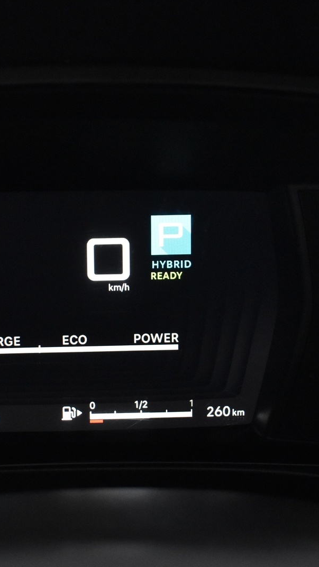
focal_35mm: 57
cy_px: 284
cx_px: 90
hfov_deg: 21.0
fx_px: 857
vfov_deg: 36.6
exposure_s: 1/30
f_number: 3.8
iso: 3200
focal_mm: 24
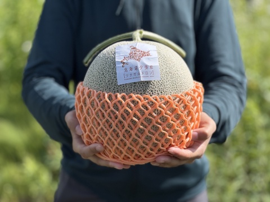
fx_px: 601
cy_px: 101
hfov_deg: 25.3
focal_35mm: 77
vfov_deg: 19.1
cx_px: 135
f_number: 2.8
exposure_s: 1/1233
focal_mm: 9
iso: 25
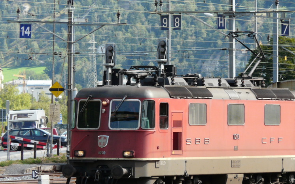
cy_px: 108
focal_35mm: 398
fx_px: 3199
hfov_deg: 5.3
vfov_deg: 3.3
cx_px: 188
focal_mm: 45.9
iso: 100
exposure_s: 1/200
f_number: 4.5
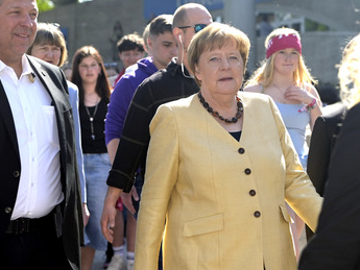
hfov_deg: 22.2
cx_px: 231
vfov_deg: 16.8
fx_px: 916
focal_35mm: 88
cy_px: 143
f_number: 4.5
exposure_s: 1/2500
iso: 800
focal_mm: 70
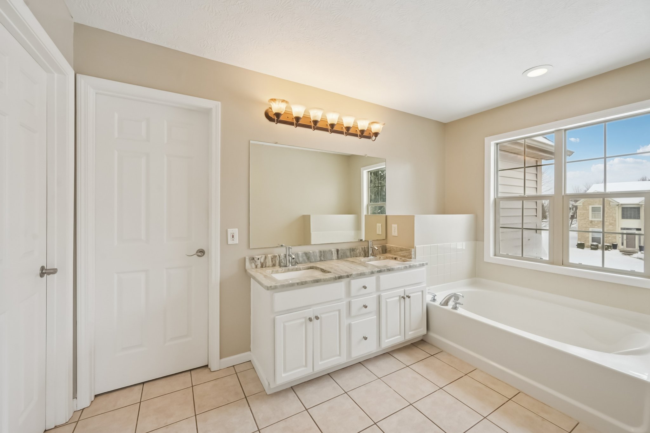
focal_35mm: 14
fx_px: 253
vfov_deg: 81.2
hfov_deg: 104.3
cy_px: 216
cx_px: 325
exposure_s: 1/320
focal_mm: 14
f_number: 8
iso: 500
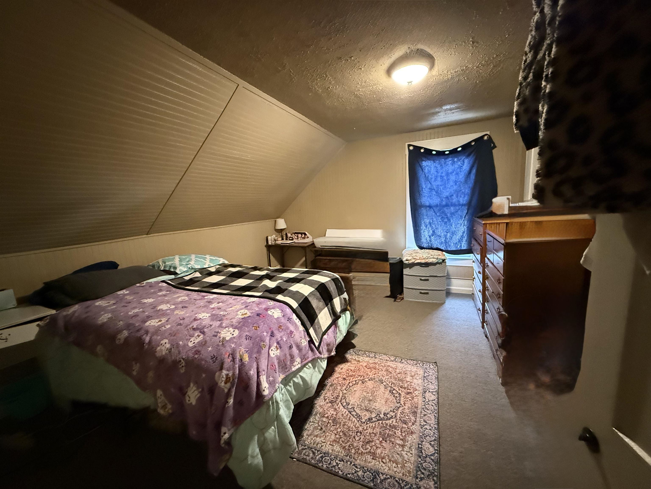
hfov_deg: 102.1
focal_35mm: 14
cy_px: 244
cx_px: 326
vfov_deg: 85.7
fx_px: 263
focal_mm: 2.22
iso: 1250
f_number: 2.2
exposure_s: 1/60
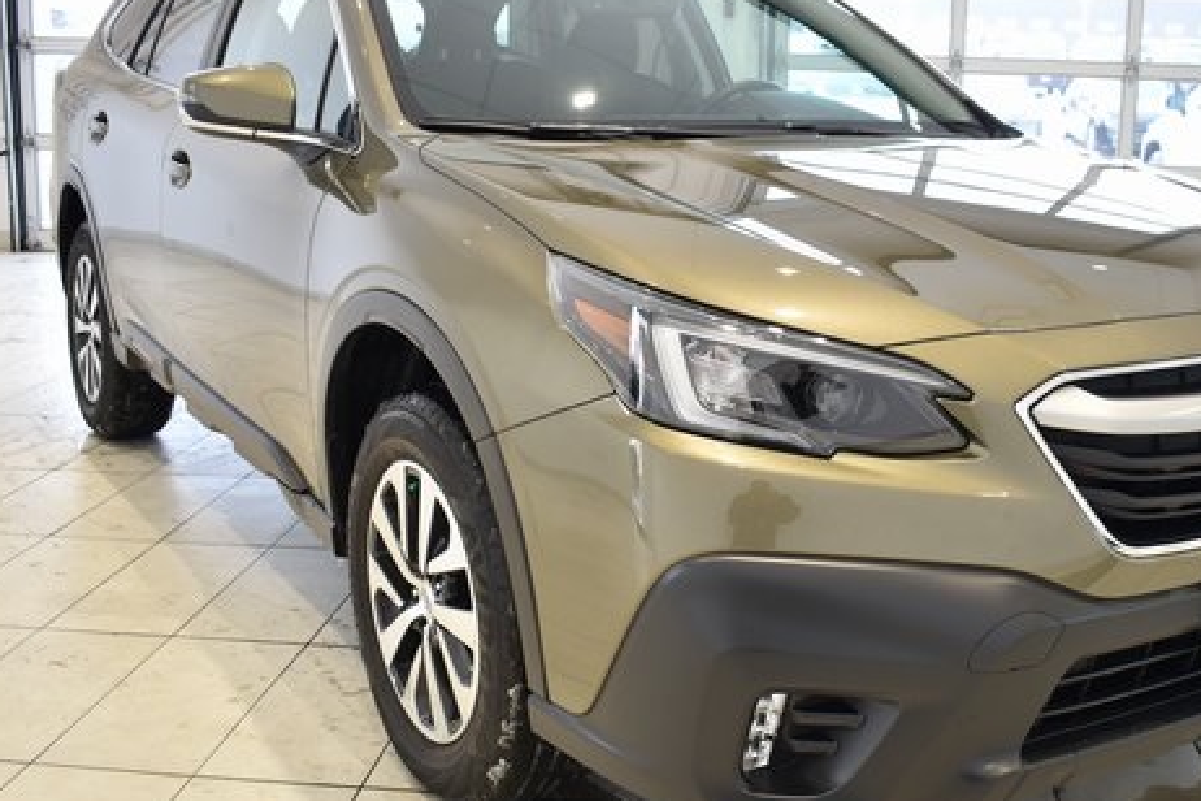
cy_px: 355
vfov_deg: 30.7
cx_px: 733
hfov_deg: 44.5
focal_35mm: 44
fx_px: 1458
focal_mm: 21
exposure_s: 1/30
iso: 180
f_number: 3.8
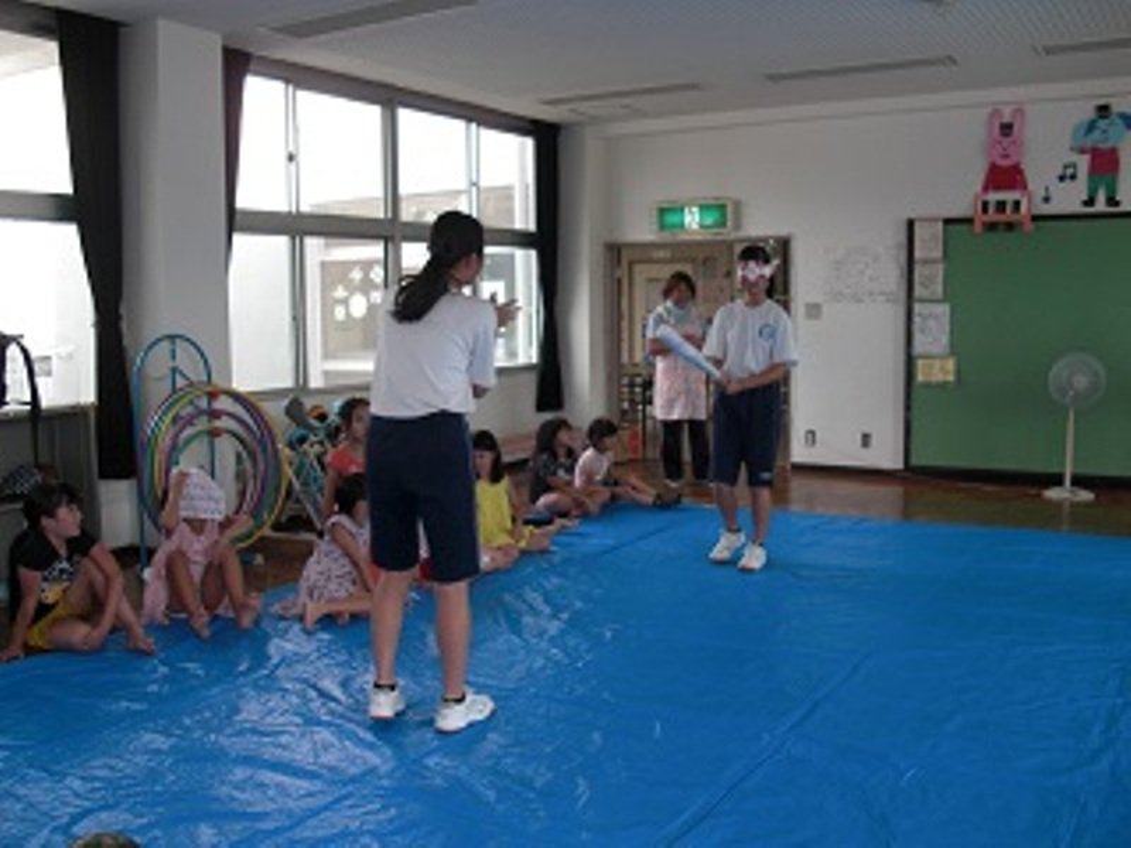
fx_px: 1176
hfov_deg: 51.4
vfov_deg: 39.7
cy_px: 424
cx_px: 566
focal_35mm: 36
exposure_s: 1/80
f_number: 2.8
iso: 50
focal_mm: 6.3
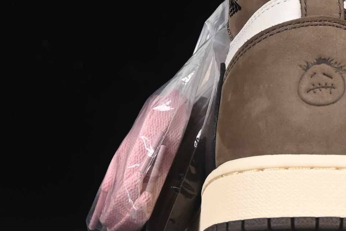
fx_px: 2105
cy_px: 28
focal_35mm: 219
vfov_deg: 6.3
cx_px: 399
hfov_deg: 9.3
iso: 160
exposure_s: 1/60
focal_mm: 50
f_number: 6.3
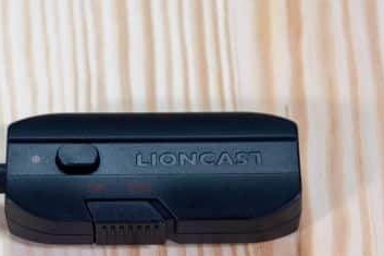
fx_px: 2473
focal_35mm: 232
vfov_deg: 5.9
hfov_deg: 8.9
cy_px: 166
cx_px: 158
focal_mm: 98
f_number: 5.6
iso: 500
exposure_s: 1/40
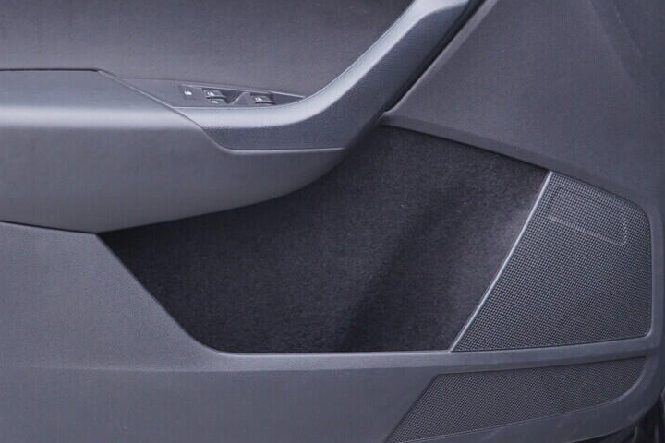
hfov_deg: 28.0
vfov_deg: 18.7
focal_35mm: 72
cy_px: 80
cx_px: 260
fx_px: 1330
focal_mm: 24
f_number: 2.8
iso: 160
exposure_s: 1/40
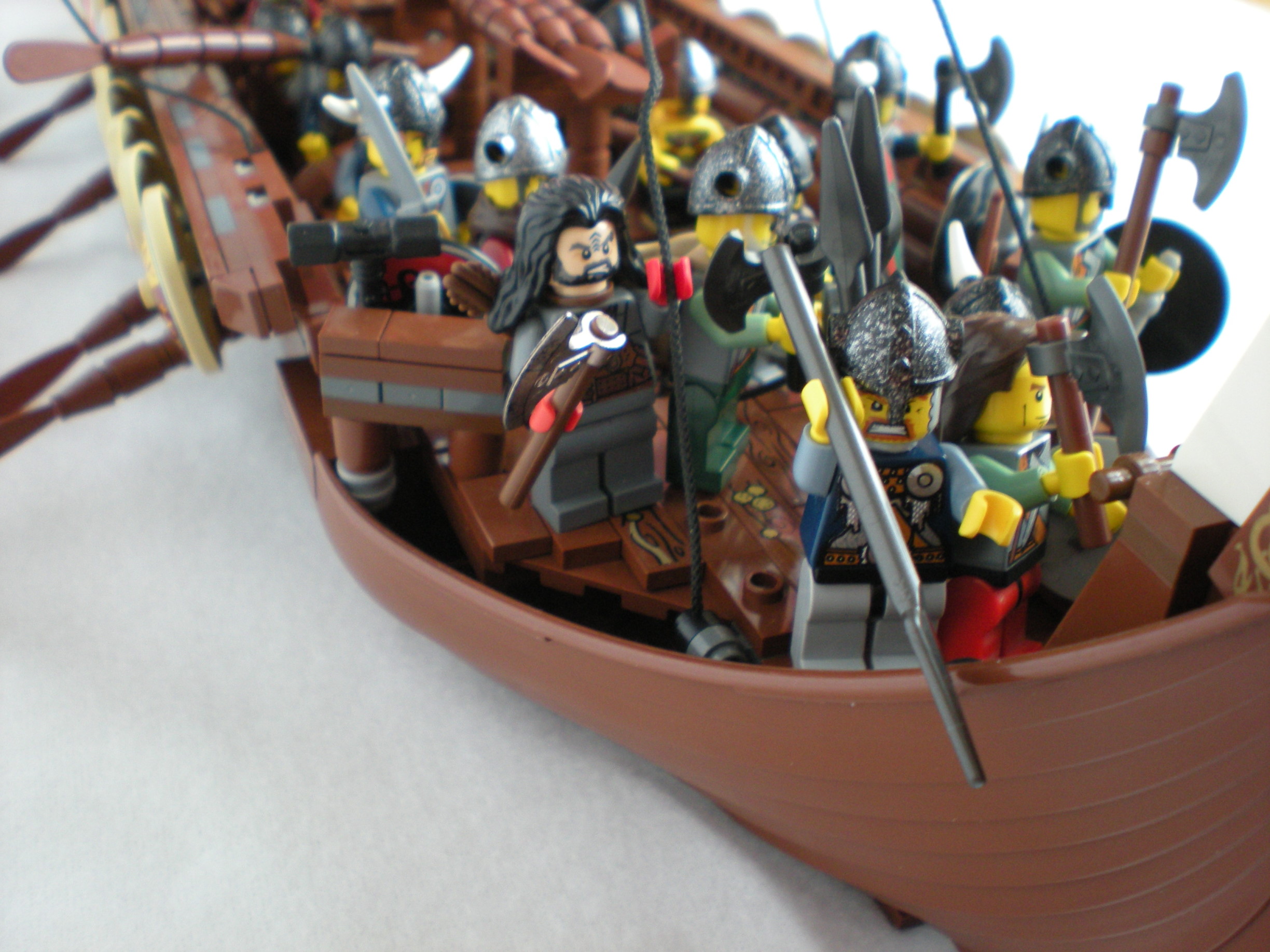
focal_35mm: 38
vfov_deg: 37.7
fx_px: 1394
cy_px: 476
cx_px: 635
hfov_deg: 49.0
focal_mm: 6.3
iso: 200
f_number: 3.1
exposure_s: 1/9
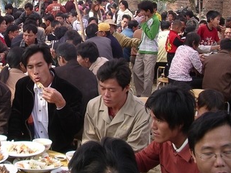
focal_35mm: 61
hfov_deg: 30.9
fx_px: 407
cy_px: 28
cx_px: 49
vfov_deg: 23.6
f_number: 2.6
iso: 80
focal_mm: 5.8
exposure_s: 1/250
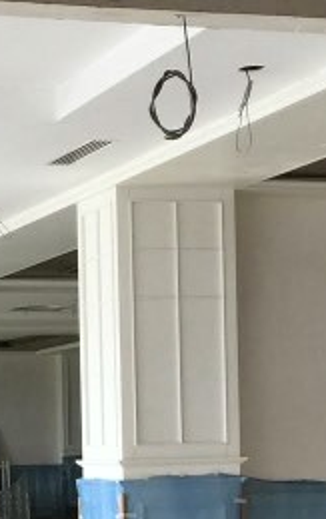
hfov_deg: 10.8
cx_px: 68
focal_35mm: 121
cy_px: 477
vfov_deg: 17.0
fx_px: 1716
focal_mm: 4.15
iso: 32
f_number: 2.2
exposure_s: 1/40
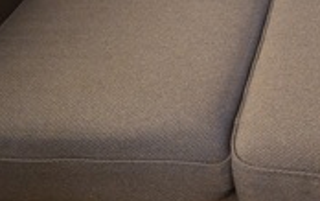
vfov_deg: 19.9
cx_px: 301
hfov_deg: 30.3
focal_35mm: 64
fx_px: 559
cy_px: 18
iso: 1000
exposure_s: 1/20
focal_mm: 5.54
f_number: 1.8
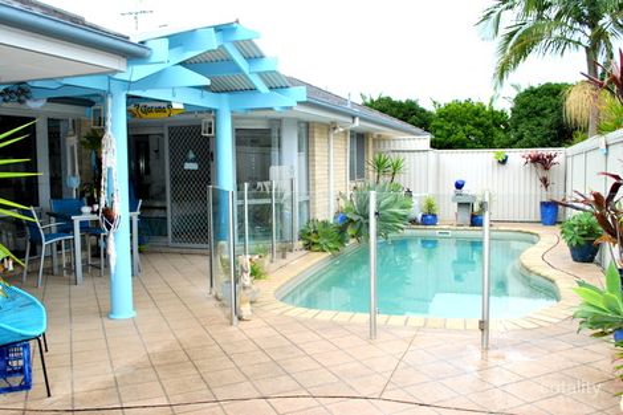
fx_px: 571
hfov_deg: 57.2
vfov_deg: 39.9
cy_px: 208
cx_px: 312
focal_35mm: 33
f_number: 8
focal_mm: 22
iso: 100
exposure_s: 1/200
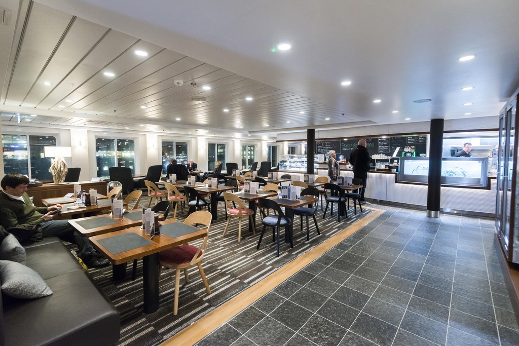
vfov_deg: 73.8
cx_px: 260
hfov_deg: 96.7
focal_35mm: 16
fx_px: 231
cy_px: 173
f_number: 6.3
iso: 1600
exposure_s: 1/25
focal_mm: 16
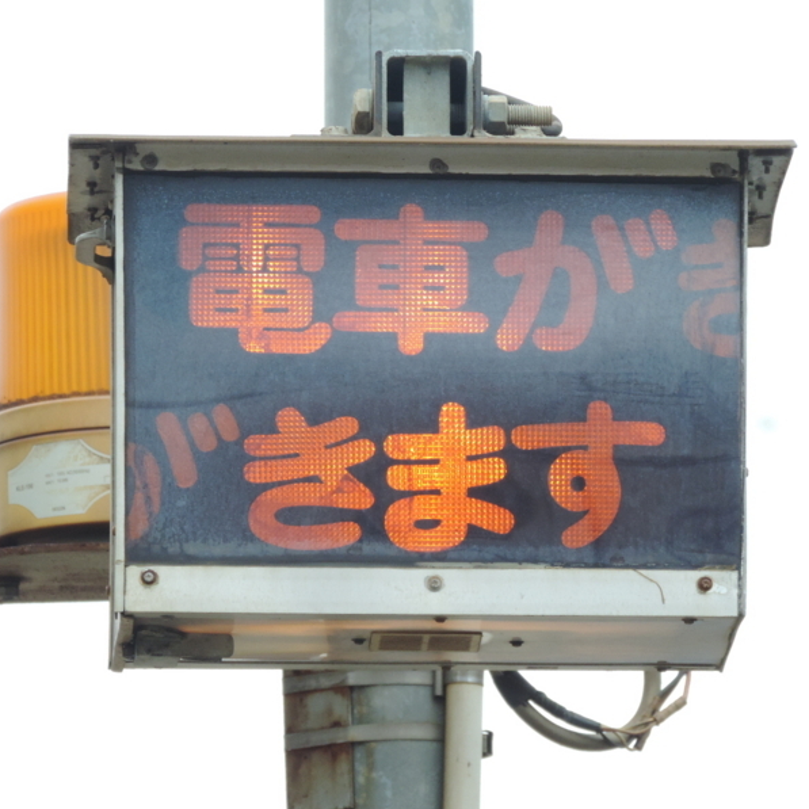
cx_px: 343
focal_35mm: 515
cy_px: 405
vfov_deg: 3.4
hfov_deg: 3.4
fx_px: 13617
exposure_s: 1/125
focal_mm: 77.5
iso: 400
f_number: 4.9
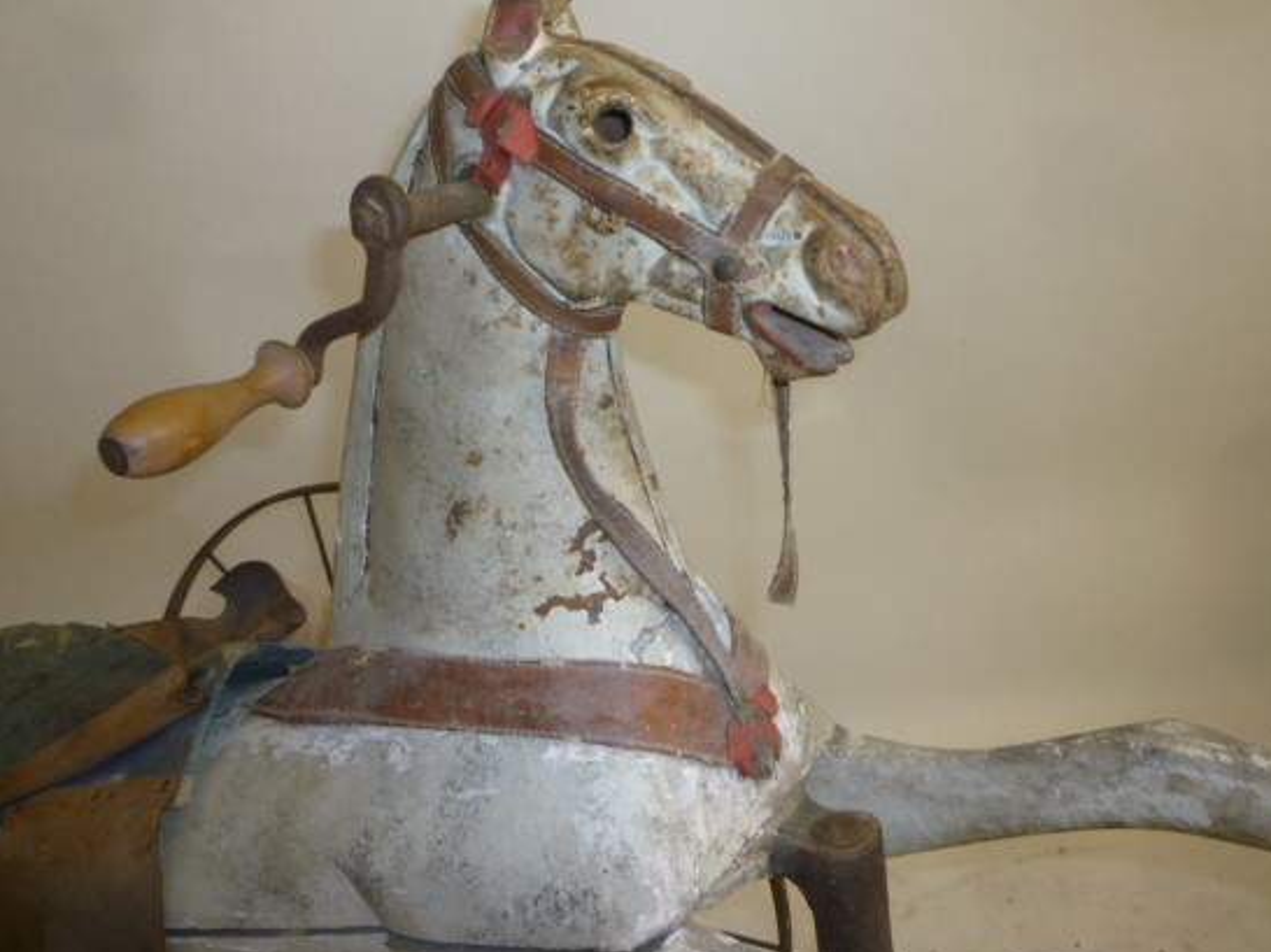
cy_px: 407
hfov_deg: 53.7
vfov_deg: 41.7
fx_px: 1248
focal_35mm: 34
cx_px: 743
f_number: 3.3
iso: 100
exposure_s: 1/30
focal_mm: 5.2
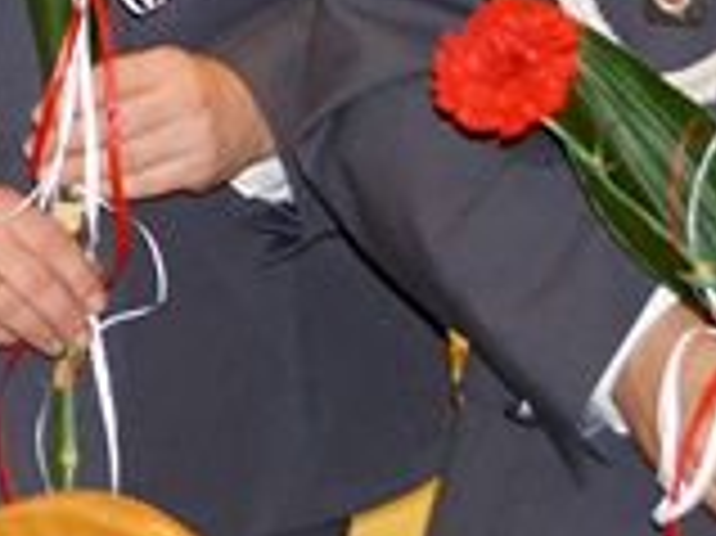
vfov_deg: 6.7
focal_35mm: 220
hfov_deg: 8.7
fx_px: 4547
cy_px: -142
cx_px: -477
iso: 800
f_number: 5
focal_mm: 35
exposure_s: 1/80
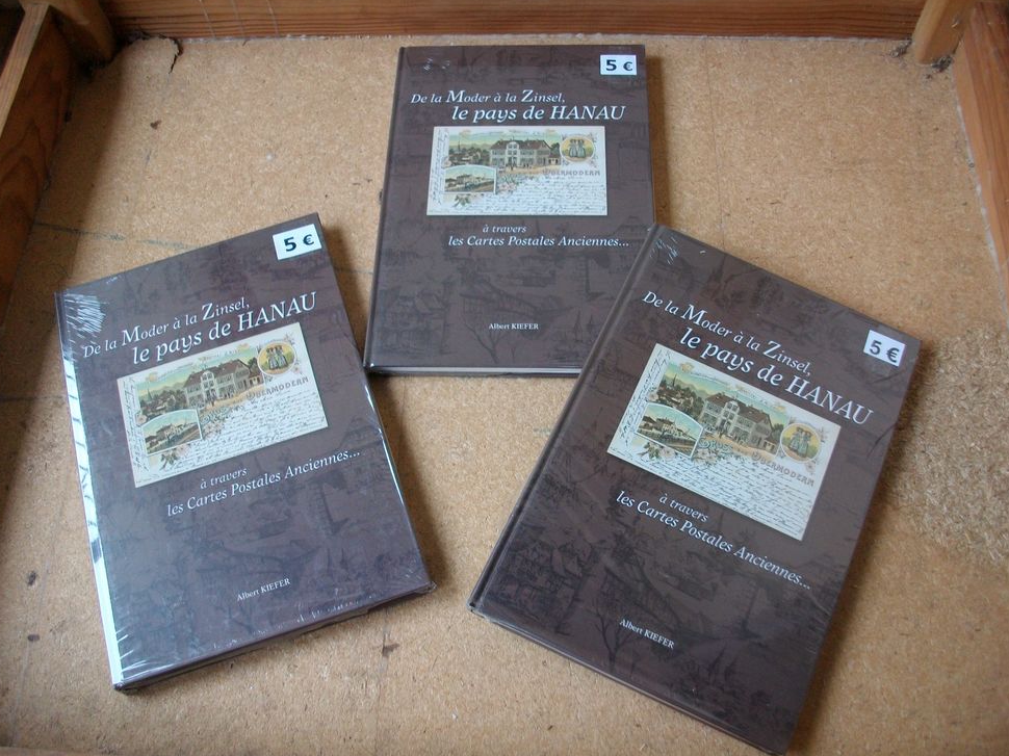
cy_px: 381
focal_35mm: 33
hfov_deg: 55.4
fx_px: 962
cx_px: 503
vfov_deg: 42.9
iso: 150
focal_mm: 5.7
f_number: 2.9
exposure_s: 1/40
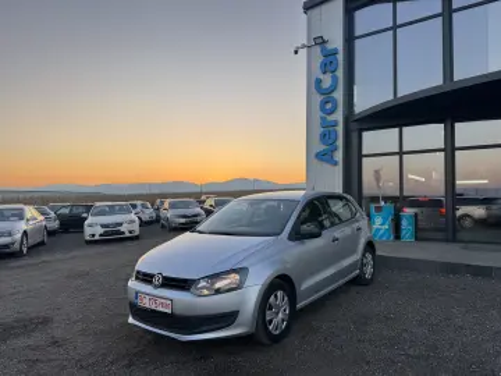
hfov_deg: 71.6
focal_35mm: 24
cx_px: 250
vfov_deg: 56.8
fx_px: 347
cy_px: 188
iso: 80
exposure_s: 1/317
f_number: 1.78
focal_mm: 6.76
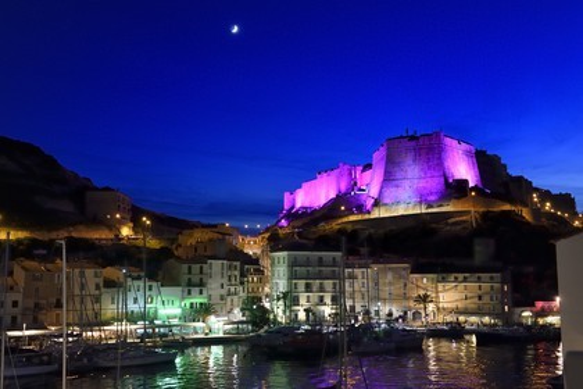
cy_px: 194
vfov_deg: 33.4
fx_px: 648
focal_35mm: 40
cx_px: 292
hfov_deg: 48.5
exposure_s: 1/4
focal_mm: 40
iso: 1600
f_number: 5.6
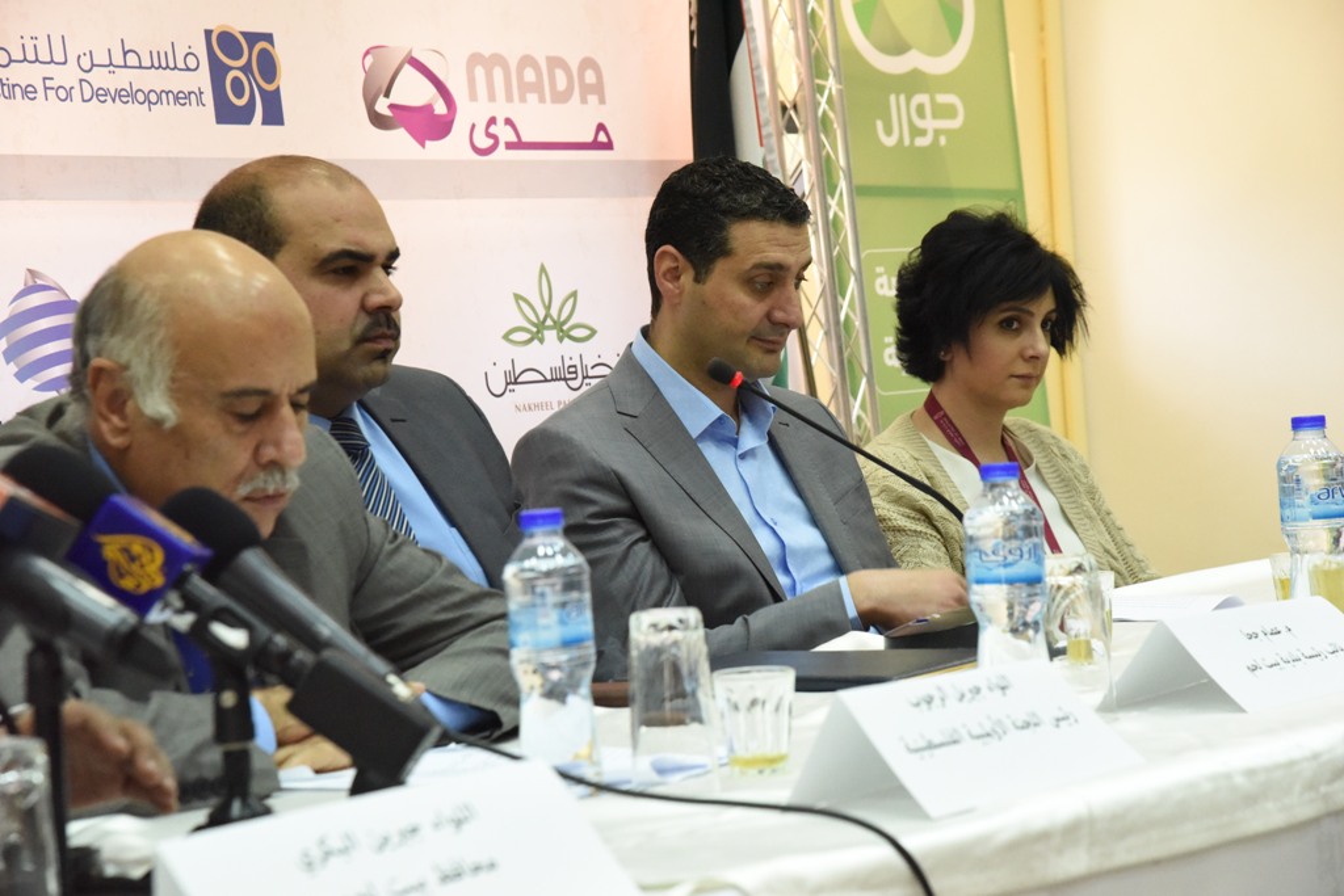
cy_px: 448
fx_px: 3435
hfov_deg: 22.1
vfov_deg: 14.9
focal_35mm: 92
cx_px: 672
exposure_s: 1/250
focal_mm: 92
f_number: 8
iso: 10000
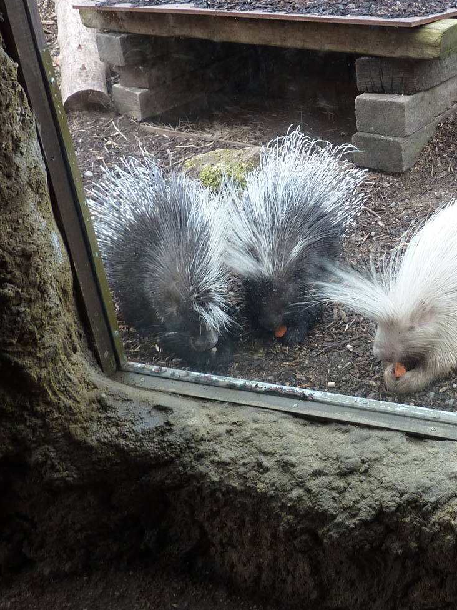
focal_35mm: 41
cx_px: 369
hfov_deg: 34.0
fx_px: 722
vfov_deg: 45.6
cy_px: 258
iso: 125
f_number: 3.3
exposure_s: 1/30
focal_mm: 4.1
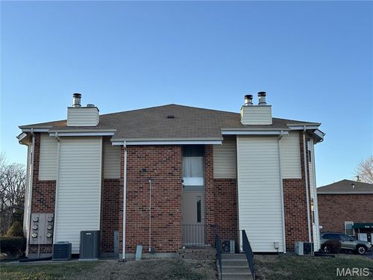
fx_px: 496
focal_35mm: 46
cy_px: 140
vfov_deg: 31.5
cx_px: 186
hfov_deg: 41.2
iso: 80
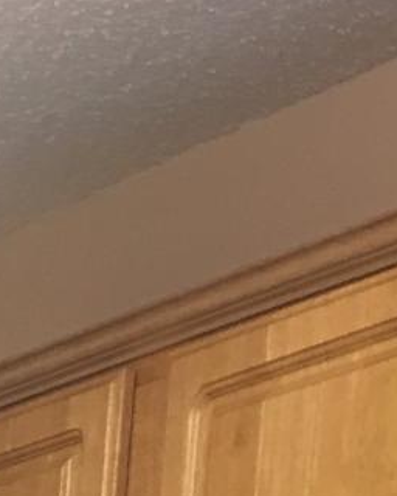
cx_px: -420
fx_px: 2600
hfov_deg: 8.3
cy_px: 1460
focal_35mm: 177
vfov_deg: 9.0
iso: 25
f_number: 2.2
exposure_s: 1/15
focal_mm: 4.15
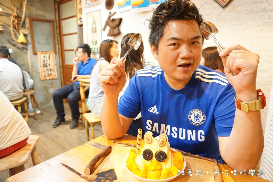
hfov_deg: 73.7
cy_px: 91
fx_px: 182
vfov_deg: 53.1
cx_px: 136
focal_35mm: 24
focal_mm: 16
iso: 3200
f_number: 3.5
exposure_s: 1/30
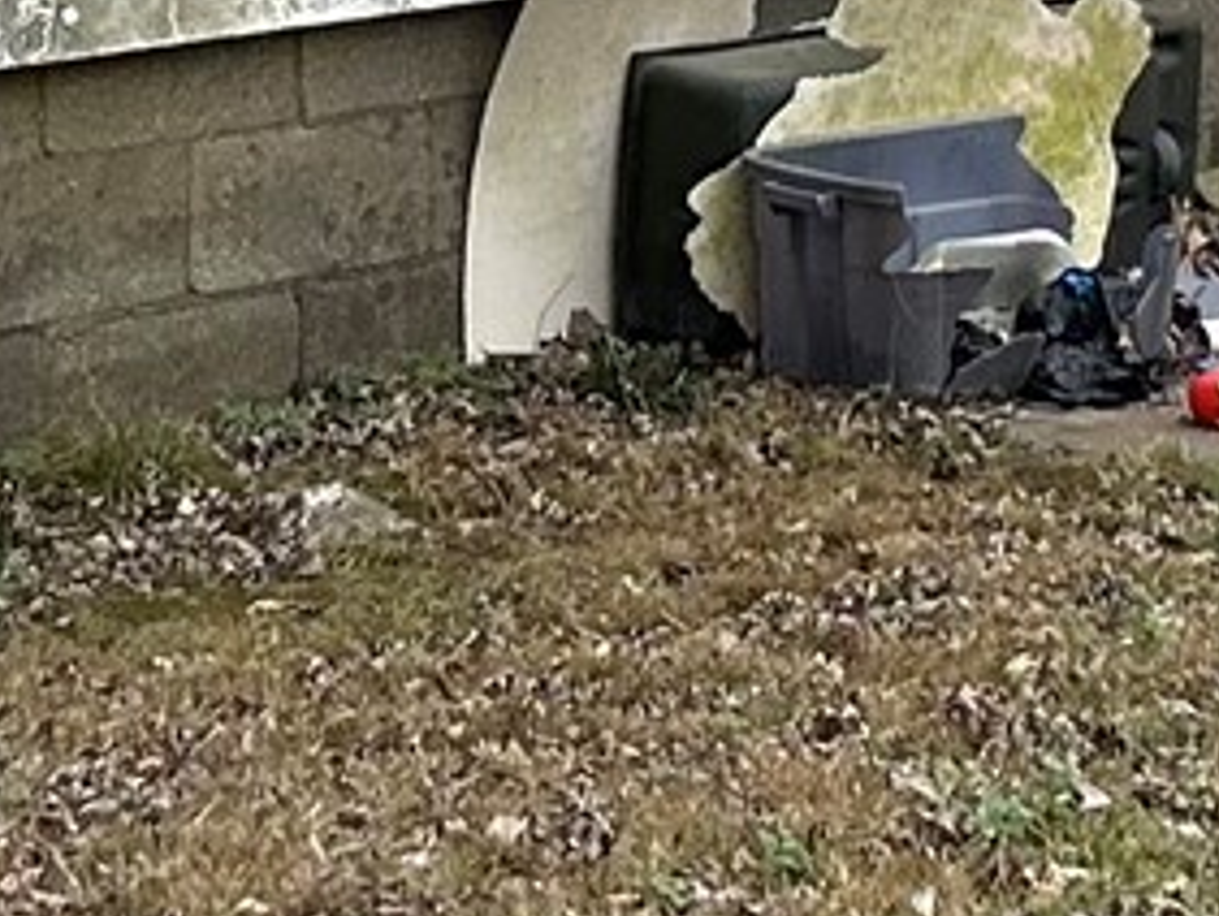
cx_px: 1163
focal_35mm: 177
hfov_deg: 11.1
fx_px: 6238
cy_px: -821
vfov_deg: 8.1
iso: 50
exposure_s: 1/639
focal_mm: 5.7
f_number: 1.5
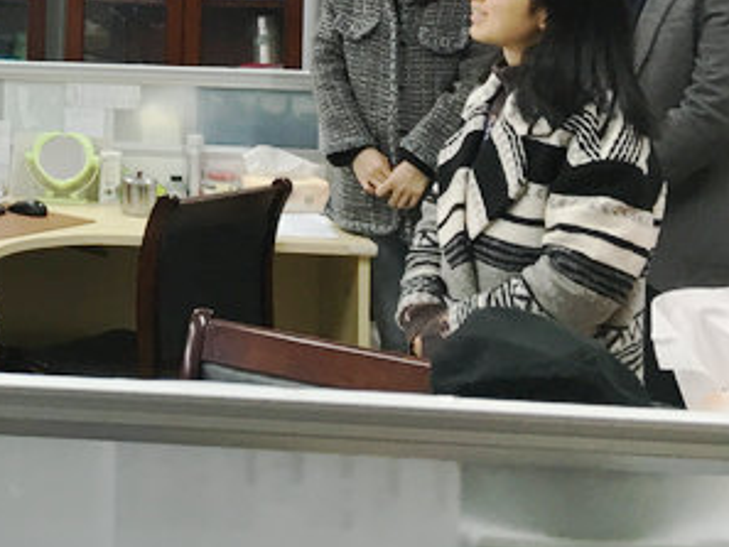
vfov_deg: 17.9
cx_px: -172
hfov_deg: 22.8
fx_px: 1643
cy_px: -120
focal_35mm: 78
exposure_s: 1/33
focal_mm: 4.15
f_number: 2.2
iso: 100
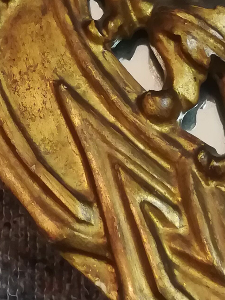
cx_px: 95
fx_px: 1049
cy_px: 71
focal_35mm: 121
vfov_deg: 16.2
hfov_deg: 12.2
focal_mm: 3.83
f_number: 2.2
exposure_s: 1/25
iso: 400
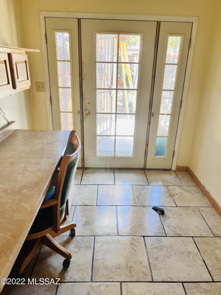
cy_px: 148
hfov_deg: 53.1
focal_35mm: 26
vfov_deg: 67.3
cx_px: 110
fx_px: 221
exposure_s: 1/120
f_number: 1.5
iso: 100
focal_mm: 5.7
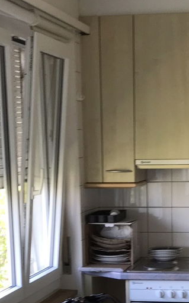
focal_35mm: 93
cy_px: 297
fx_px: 767
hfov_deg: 14.0
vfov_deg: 21.6
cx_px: 156
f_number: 1.8
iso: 25
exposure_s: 1/50
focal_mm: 3.99
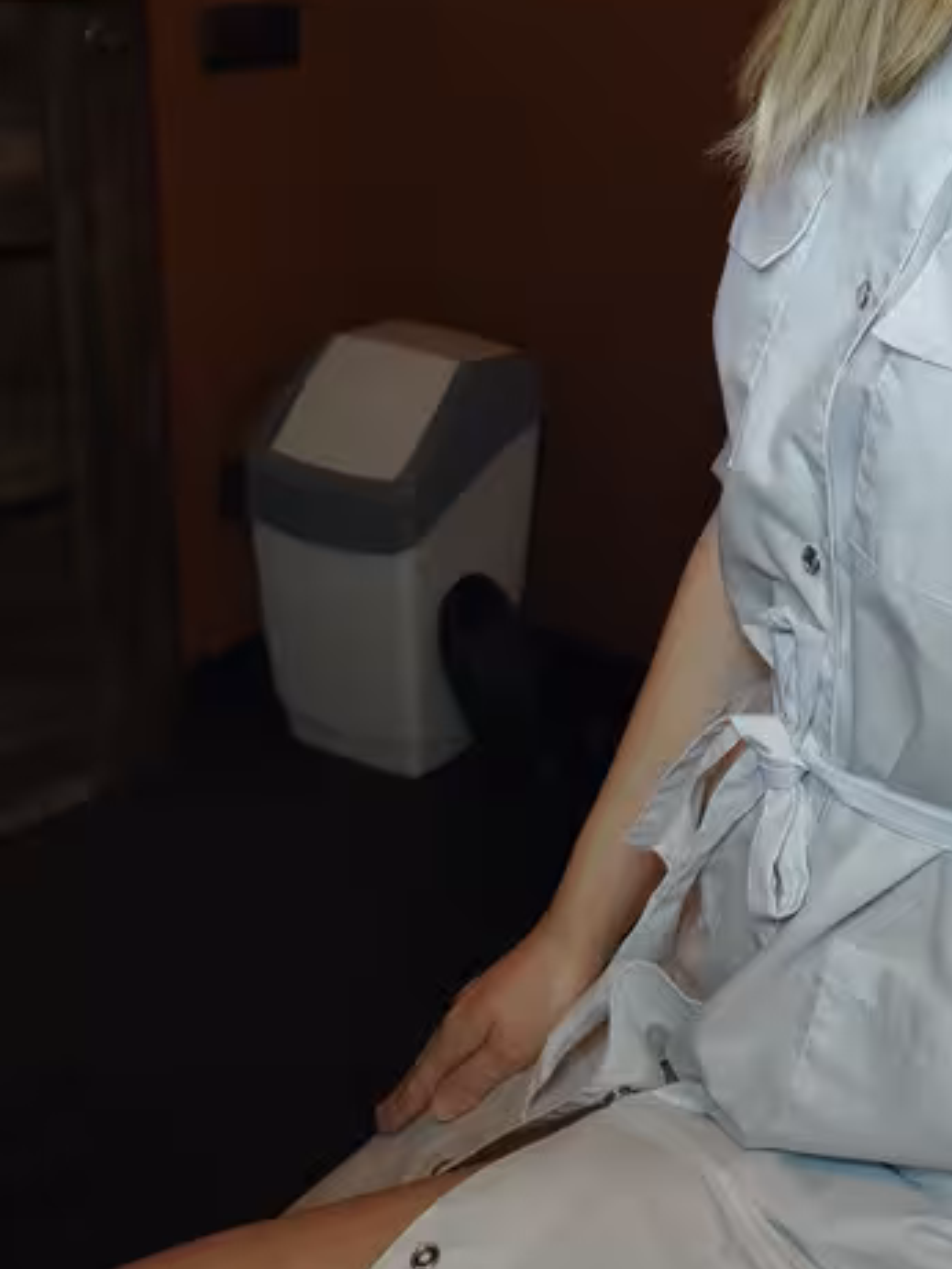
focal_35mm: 50
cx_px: 988
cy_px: 361
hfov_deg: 27.2
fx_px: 1833
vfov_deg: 37.5
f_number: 1.75
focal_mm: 5.25
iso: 872
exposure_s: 1/50
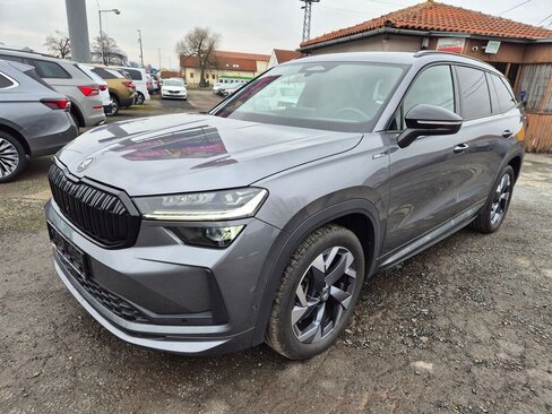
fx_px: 367
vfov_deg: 58.9
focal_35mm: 23
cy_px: 207
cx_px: 276
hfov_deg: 73.9
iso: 25
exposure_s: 1/266
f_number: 1.8
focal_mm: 5.4
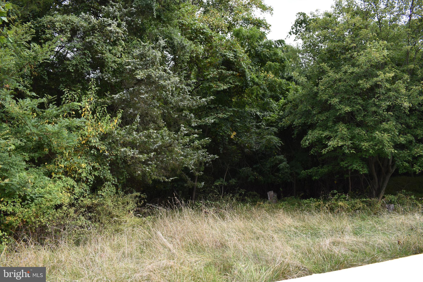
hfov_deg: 61.9
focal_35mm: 30
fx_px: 352
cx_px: 212
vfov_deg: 43.6
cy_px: 141
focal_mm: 20
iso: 110
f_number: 5.6
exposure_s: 1/125
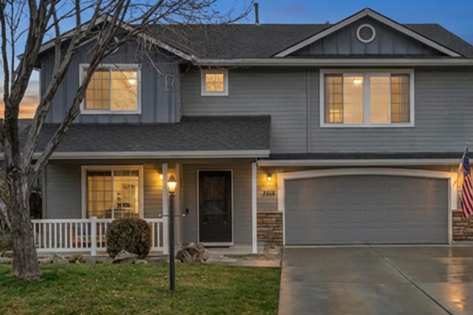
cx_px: 286
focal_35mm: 41
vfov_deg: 32.4
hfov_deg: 47.1
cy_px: 208
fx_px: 539
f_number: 6.3
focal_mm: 21
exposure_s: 1/80
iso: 100
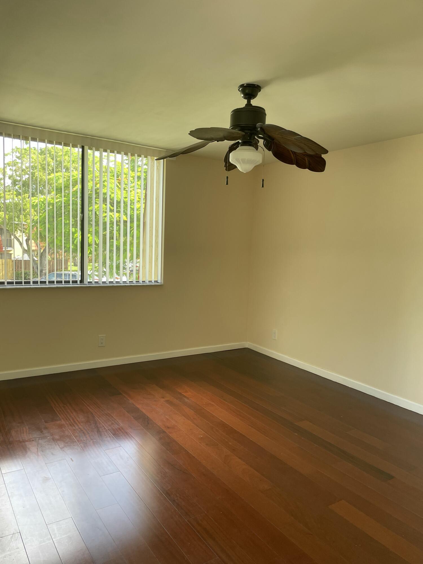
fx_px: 424
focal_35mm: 26
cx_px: 212
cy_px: 282
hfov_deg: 53.1
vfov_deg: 67.3
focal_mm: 4.2
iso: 64
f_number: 1.6
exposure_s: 1/121
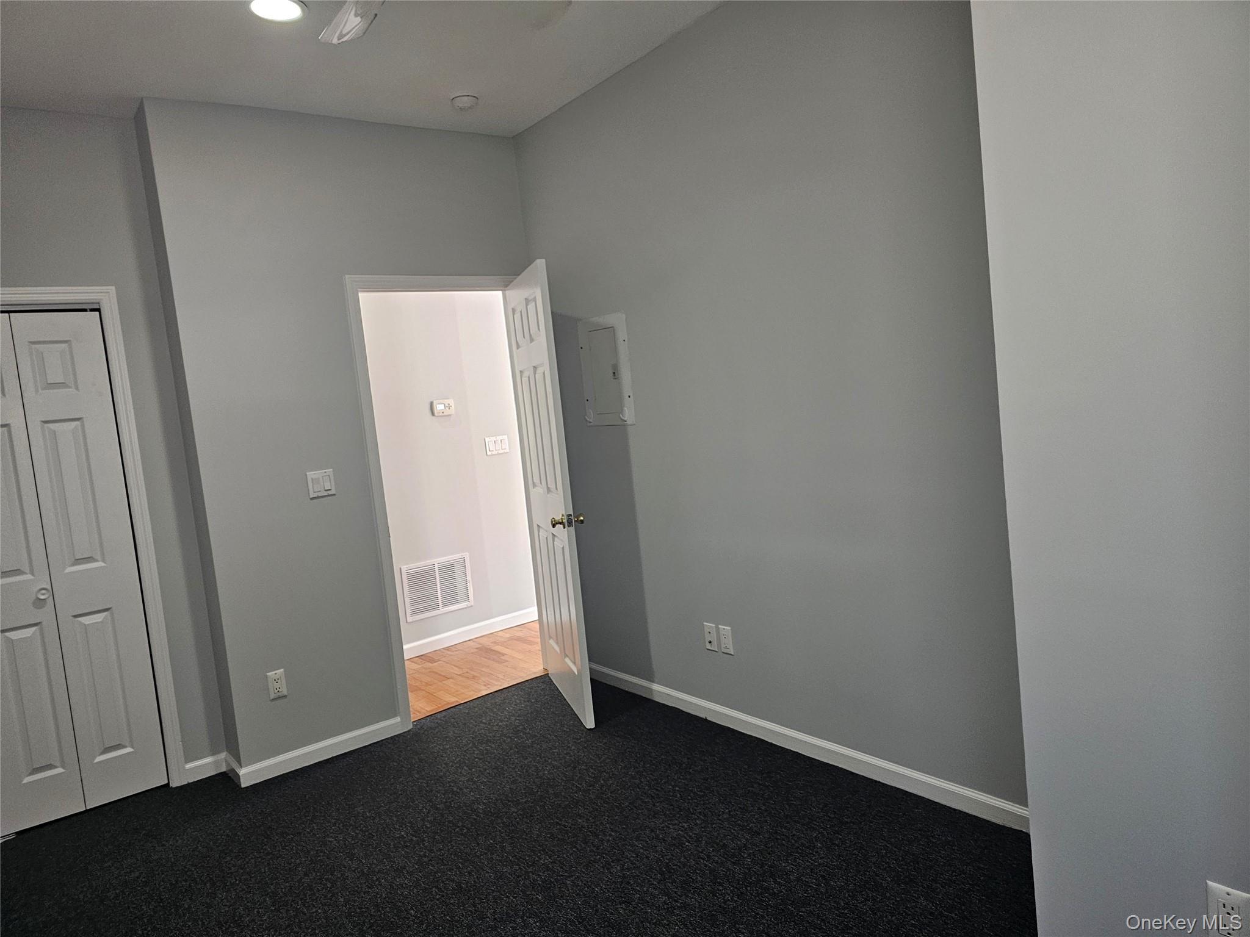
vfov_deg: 58.9
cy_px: 468
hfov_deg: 73.9
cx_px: 625
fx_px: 831
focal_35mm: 23
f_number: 1.7
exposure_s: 1/120
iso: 320
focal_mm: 6.3
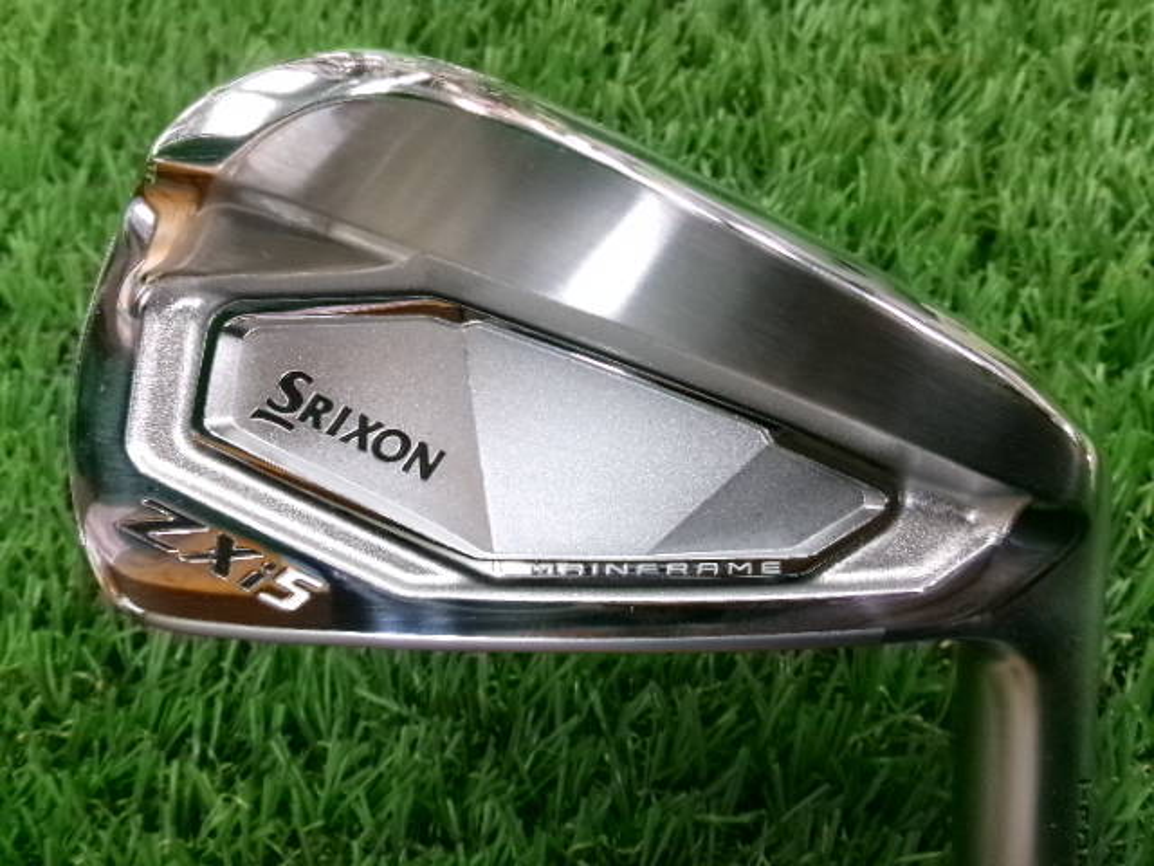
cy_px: 433
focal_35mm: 28
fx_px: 933
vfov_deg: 49.7
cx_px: 577
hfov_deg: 63.4
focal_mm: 5.1
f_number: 3.9
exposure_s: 1/50
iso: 800
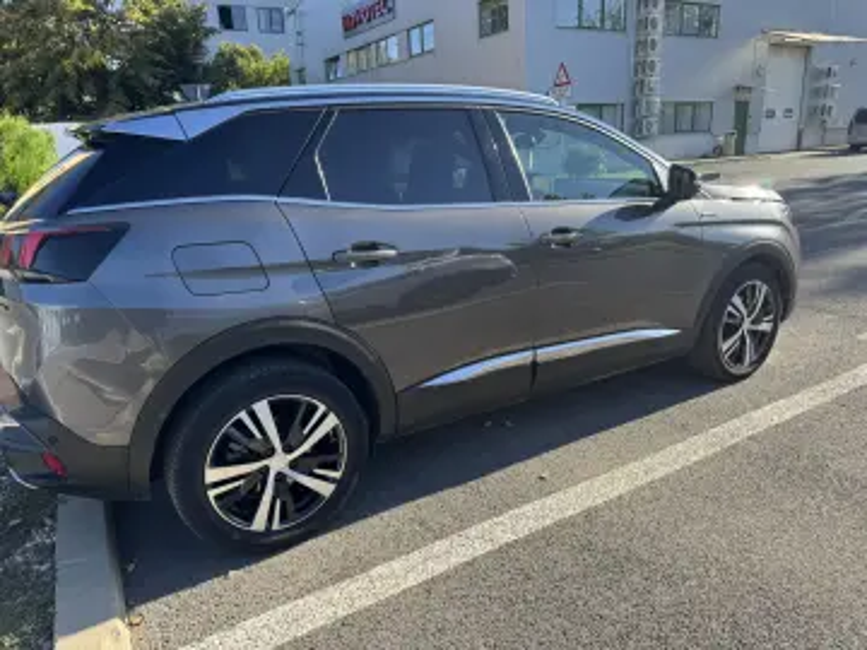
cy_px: 325
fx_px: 601
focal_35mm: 24
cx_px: 434
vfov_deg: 56.8
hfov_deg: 71.6
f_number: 1.78
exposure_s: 1/1042
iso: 80
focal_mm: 6.76
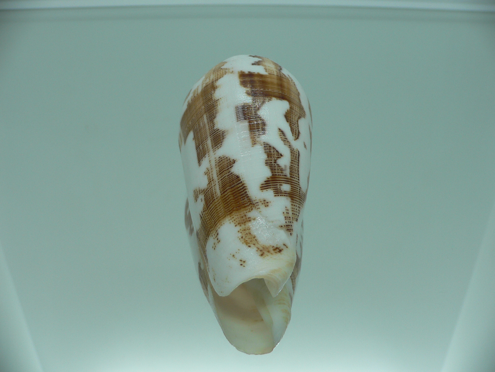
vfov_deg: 40.7
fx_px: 500
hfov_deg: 52.6
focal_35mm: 35
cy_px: 186
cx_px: 248
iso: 80
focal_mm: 4.6
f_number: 2.8
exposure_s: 1/80
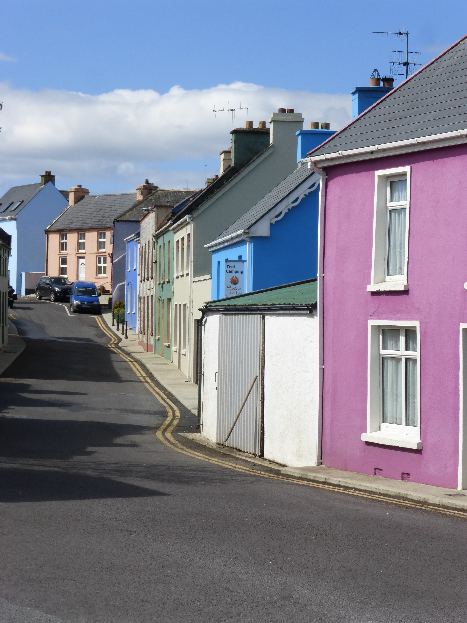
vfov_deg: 21.8
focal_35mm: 90
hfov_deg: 16.4
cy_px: 312
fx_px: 1619
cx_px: 234
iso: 100
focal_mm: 16.1
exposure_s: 1/640
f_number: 5.2
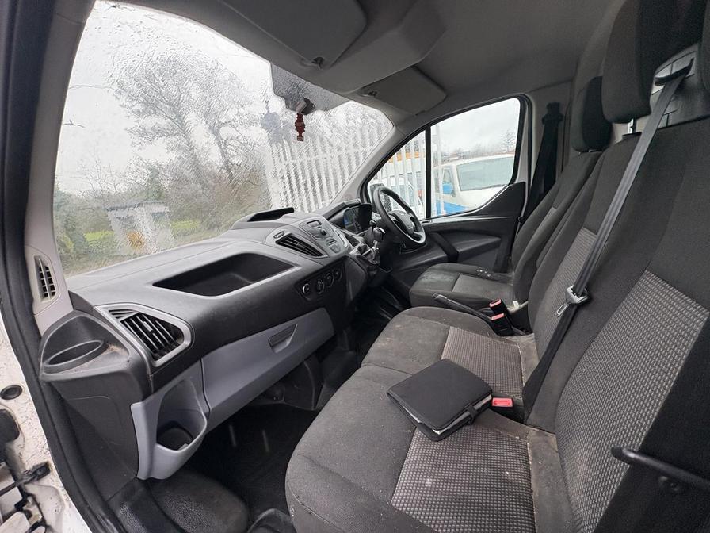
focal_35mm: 14
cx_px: 355
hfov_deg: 102.1
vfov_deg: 85.7
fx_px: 287
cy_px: 266
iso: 160
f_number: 2.2
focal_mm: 2.22
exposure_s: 1/99
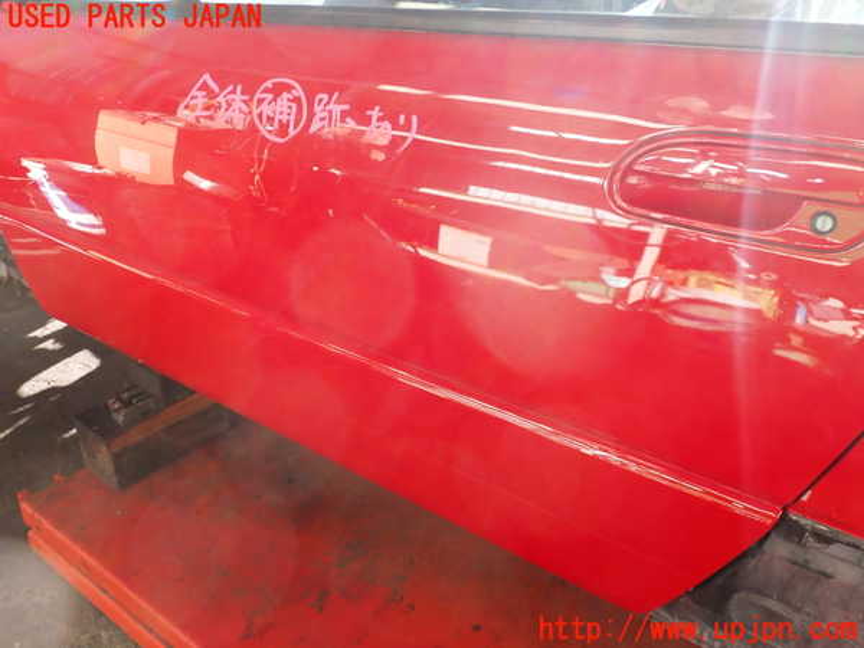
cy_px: 324
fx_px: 749
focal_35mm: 30
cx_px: 432
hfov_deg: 60.0
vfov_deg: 46.8
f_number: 3.2
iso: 100
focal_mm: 5.4
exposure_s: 1/100
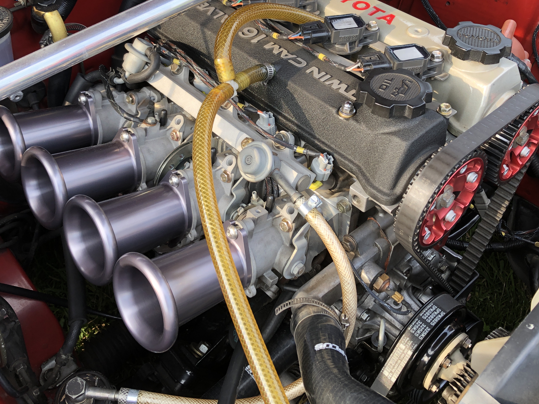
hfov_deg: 49.0
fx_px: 592
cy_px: 141
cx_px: 267
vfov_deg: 37.4
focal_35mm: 38
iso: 32
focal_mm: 3.99
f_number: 1.8
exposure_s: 1/120
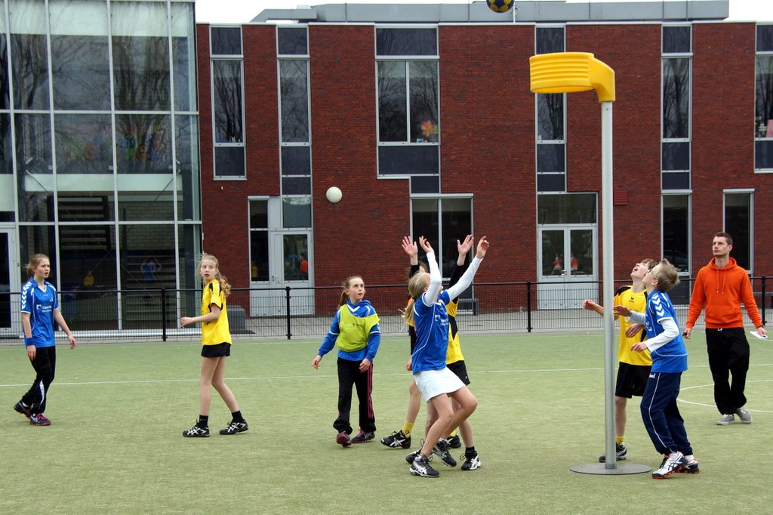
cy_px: 258
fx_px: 1127
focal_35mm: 52
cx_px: 386
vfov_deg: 25.7
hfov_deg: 37.9
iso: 400
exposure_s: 1/800
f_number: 5.6
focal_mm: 35
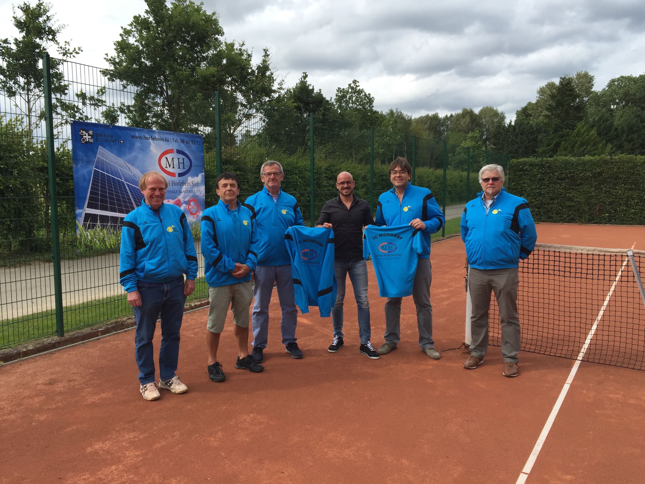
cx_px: 322
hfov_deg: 61.7
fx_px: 540
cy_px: 242
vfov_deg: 48.2
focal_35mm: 29
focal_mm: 4.15
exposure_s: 1/1041
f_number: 2.2
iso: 32
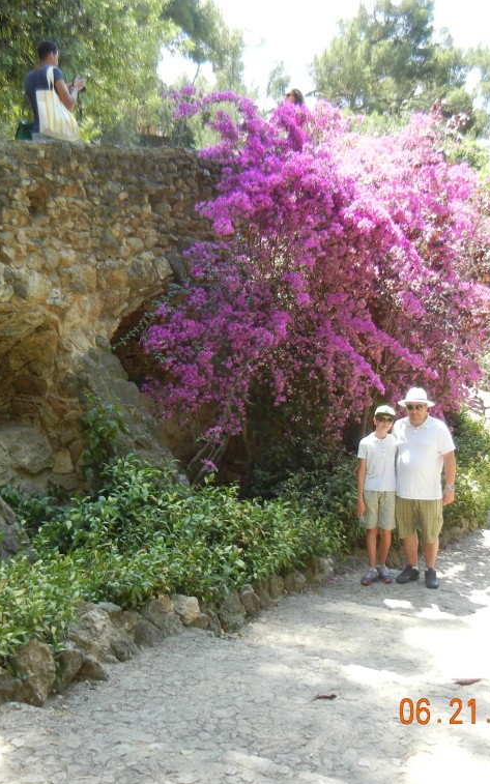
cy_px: 397
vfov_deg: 46.2
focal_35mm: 43
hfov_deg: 29.8
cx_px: 195
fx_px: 919
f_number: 3.5
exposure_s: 1/250
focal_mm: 5.4
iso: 207
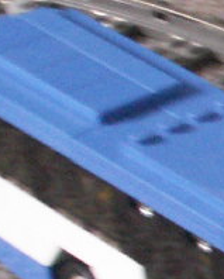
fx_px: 2671
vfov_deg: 5.9
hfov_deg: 4.4
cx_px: 975
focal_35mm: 323
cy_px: 395
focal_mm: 6.87
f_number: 2.8
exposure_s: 1/6
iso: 160
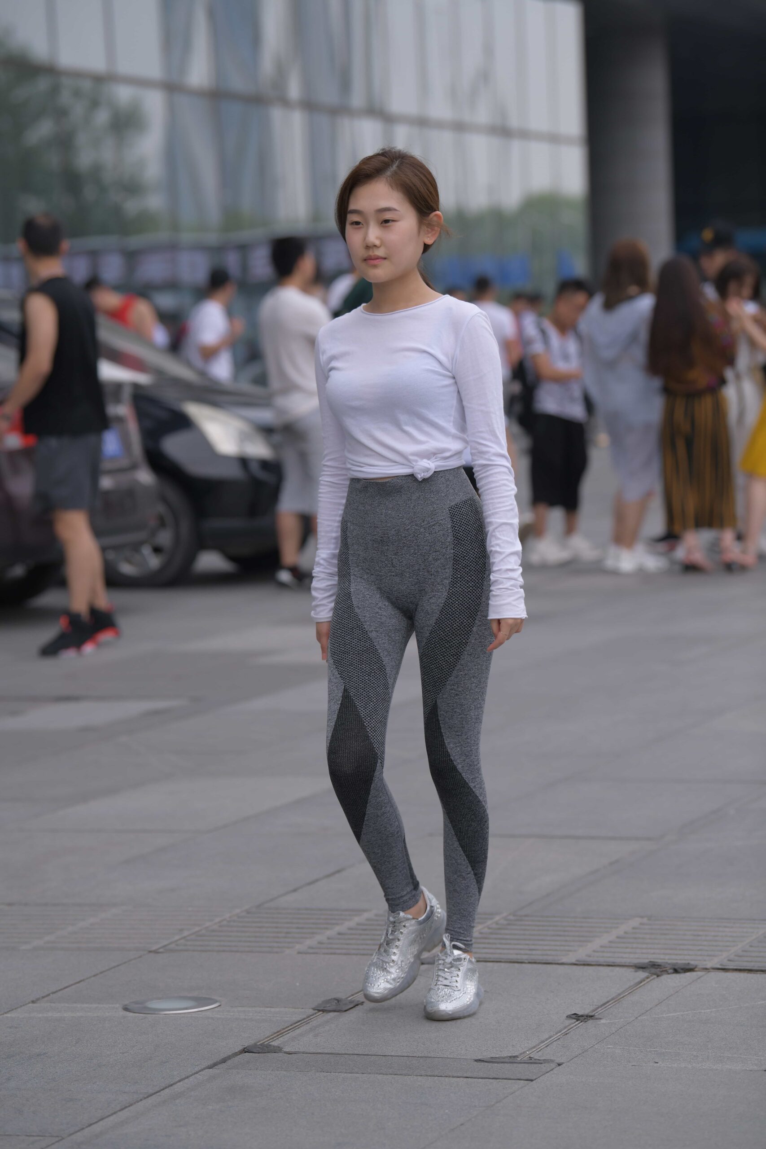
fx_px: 3893
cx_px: 383
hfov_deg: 11.2
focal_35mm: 122
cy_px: 574
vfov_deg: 16.8
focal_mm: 122
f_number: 4
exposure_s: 1/1000
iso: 220
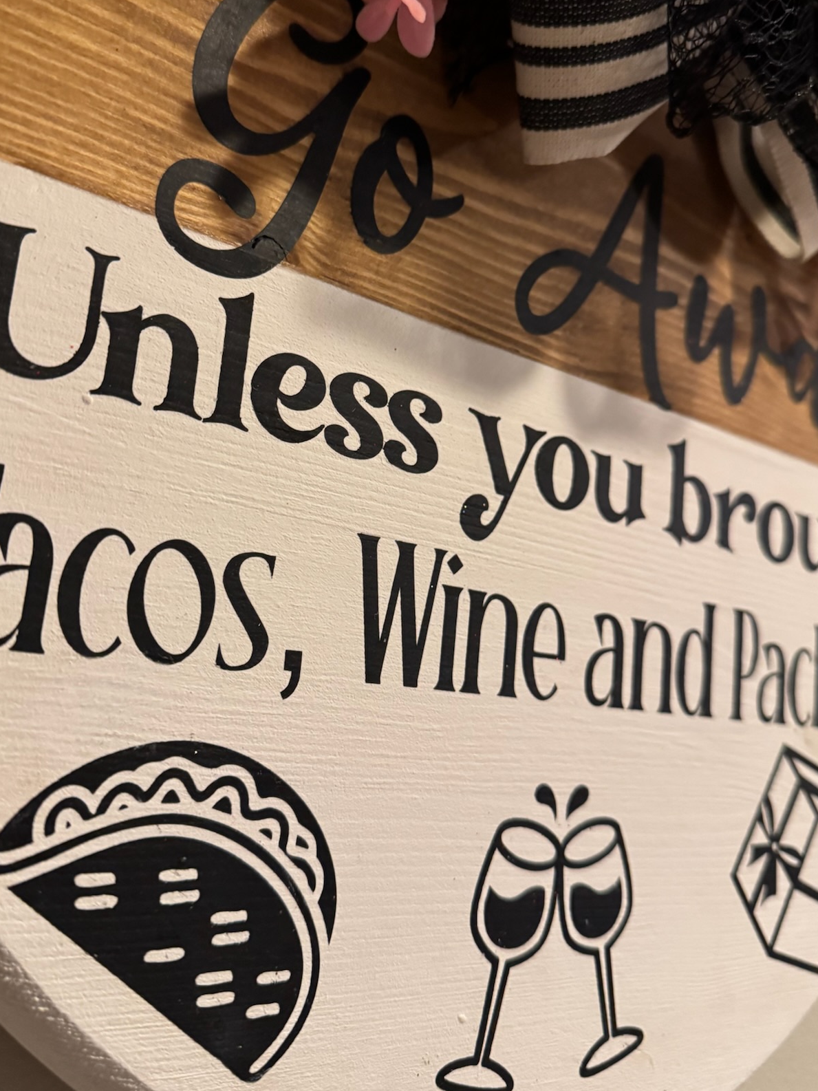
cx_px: 372
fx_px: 977
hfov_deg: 45.4
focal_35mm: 31
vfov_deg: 58.1
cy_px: 471
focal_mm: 6.76
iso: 640
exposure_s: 1/60
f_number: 1.78
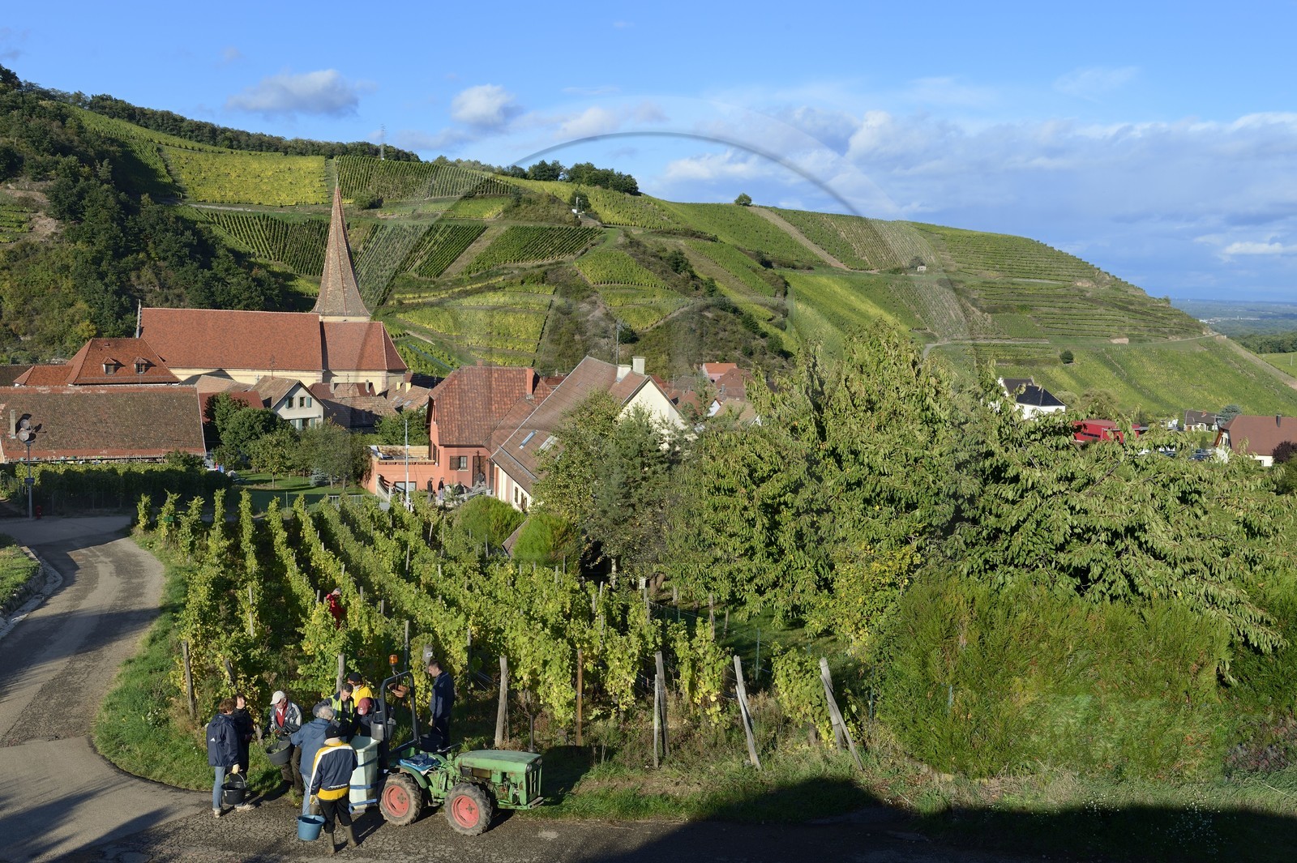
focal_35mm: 38
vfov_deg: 35.0
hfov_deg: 50.7
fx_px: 1368
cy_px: 432
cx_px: 648
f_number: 11
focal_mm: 38
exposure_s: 1/200
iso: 200
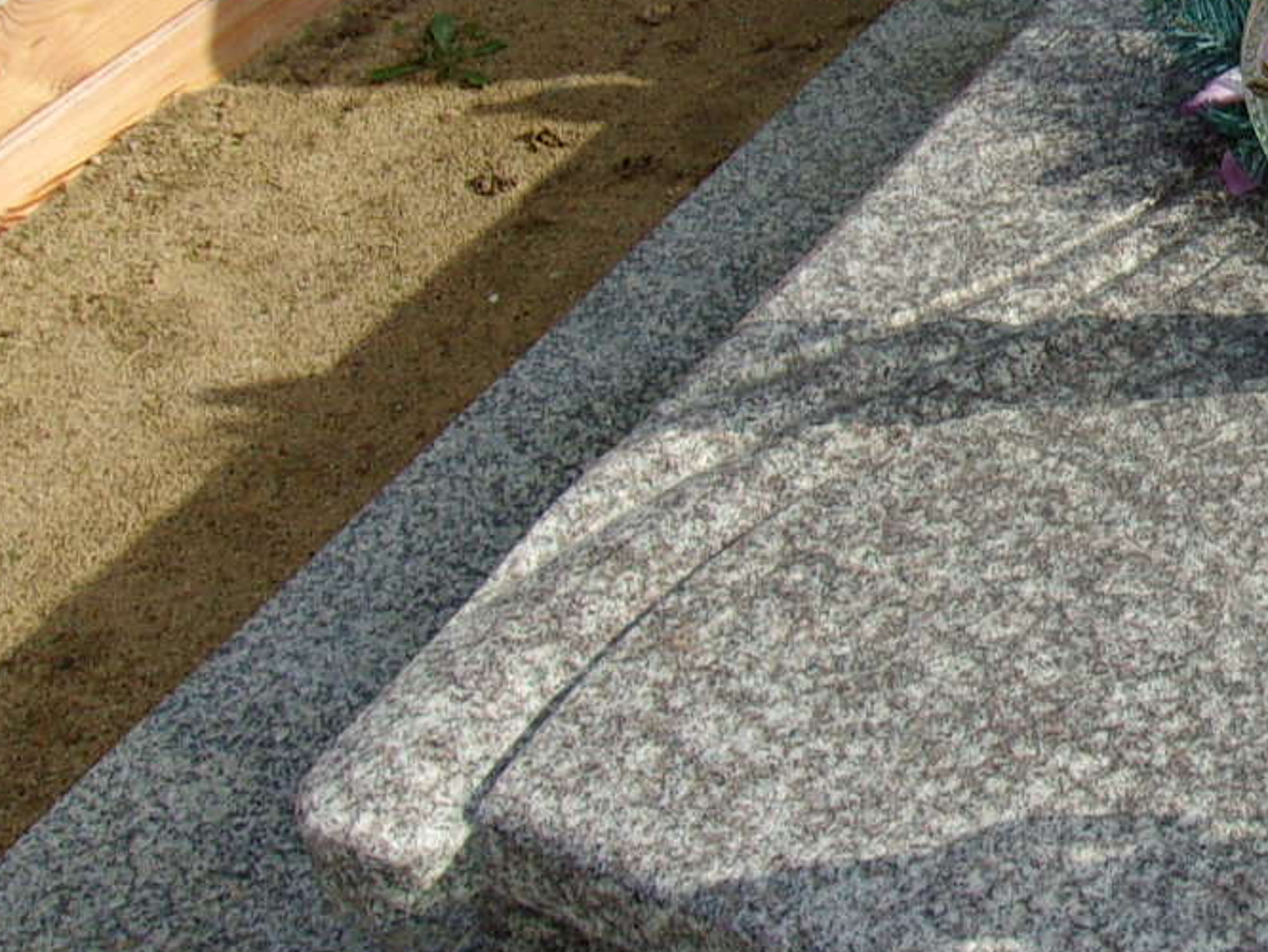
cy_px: 154
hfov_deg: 21.5
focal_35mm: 83
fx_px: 3041
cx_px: 1592
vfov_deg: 17.6
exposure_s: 1/120
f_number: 10.4
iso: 80
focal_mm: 4.9
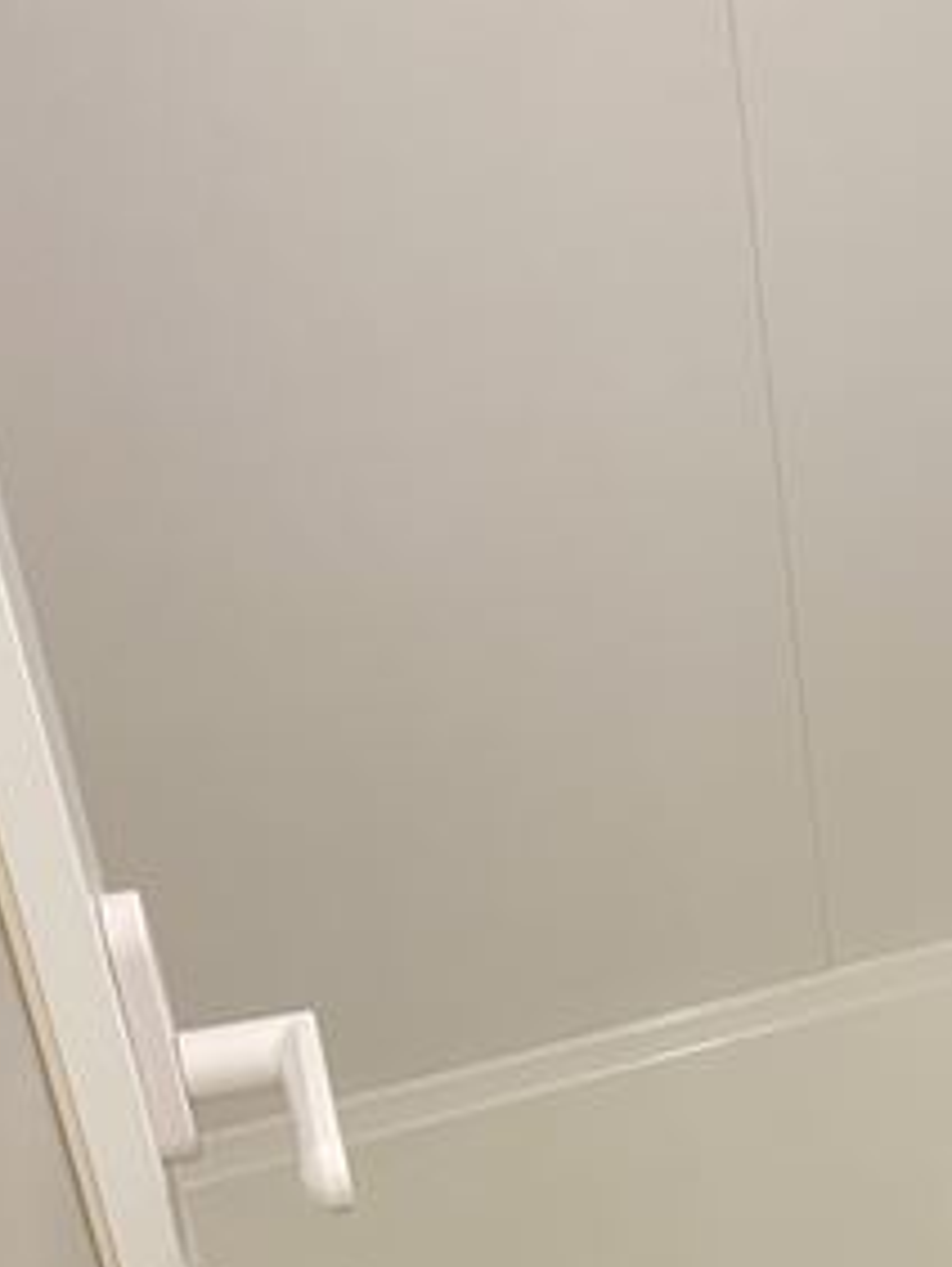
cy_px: 1002
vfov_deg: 31.9
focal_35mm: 59
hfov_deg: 22.0
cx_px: 1275
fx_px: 2160
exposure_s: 1/50
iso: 125
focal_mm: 4.25
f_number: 1.8
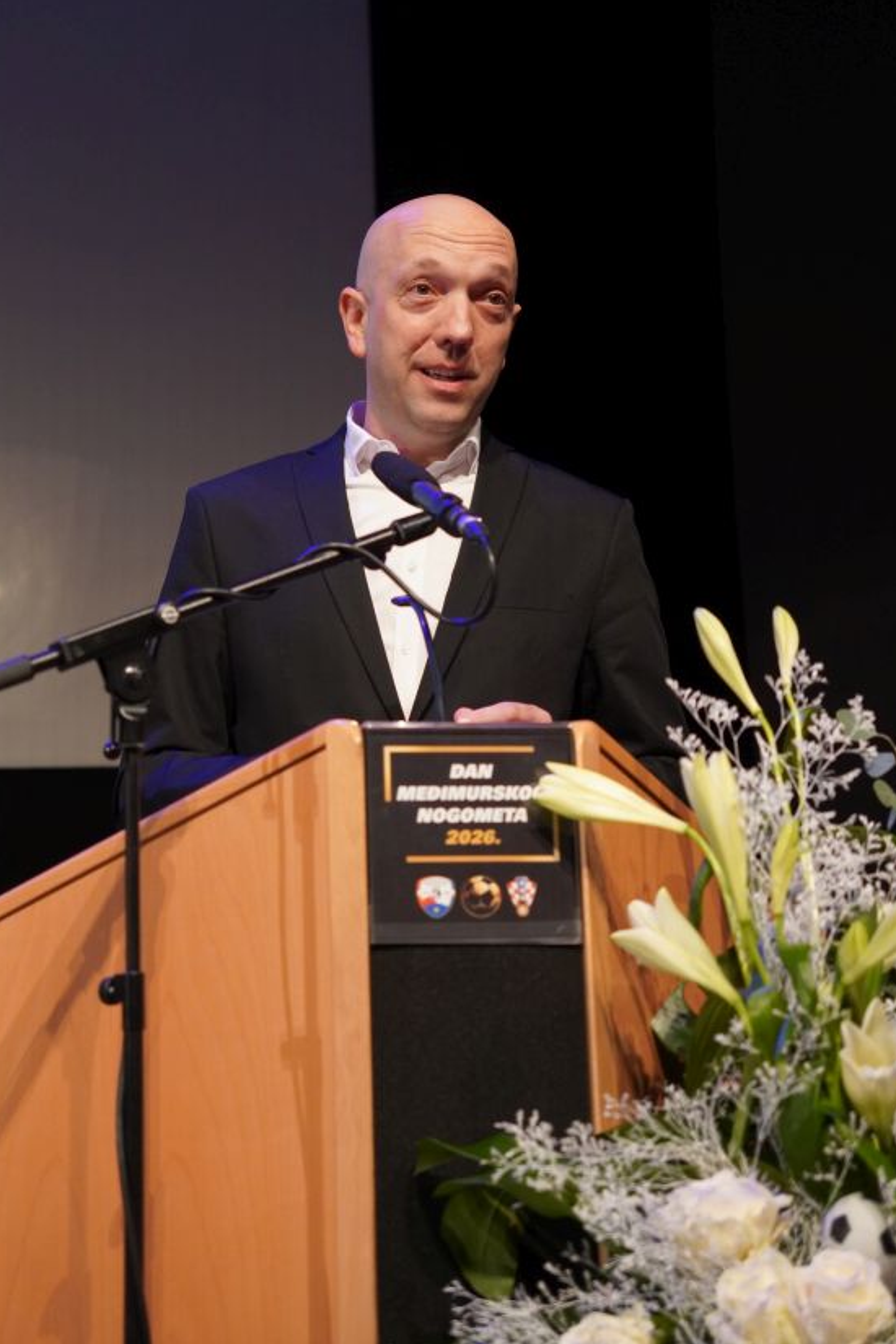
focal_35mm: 90
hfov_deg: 15.2
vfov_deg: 22.6
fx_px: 3360
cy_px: 564
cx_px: 440
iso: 1250
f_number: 2.8
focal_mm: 50
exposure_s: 1/100
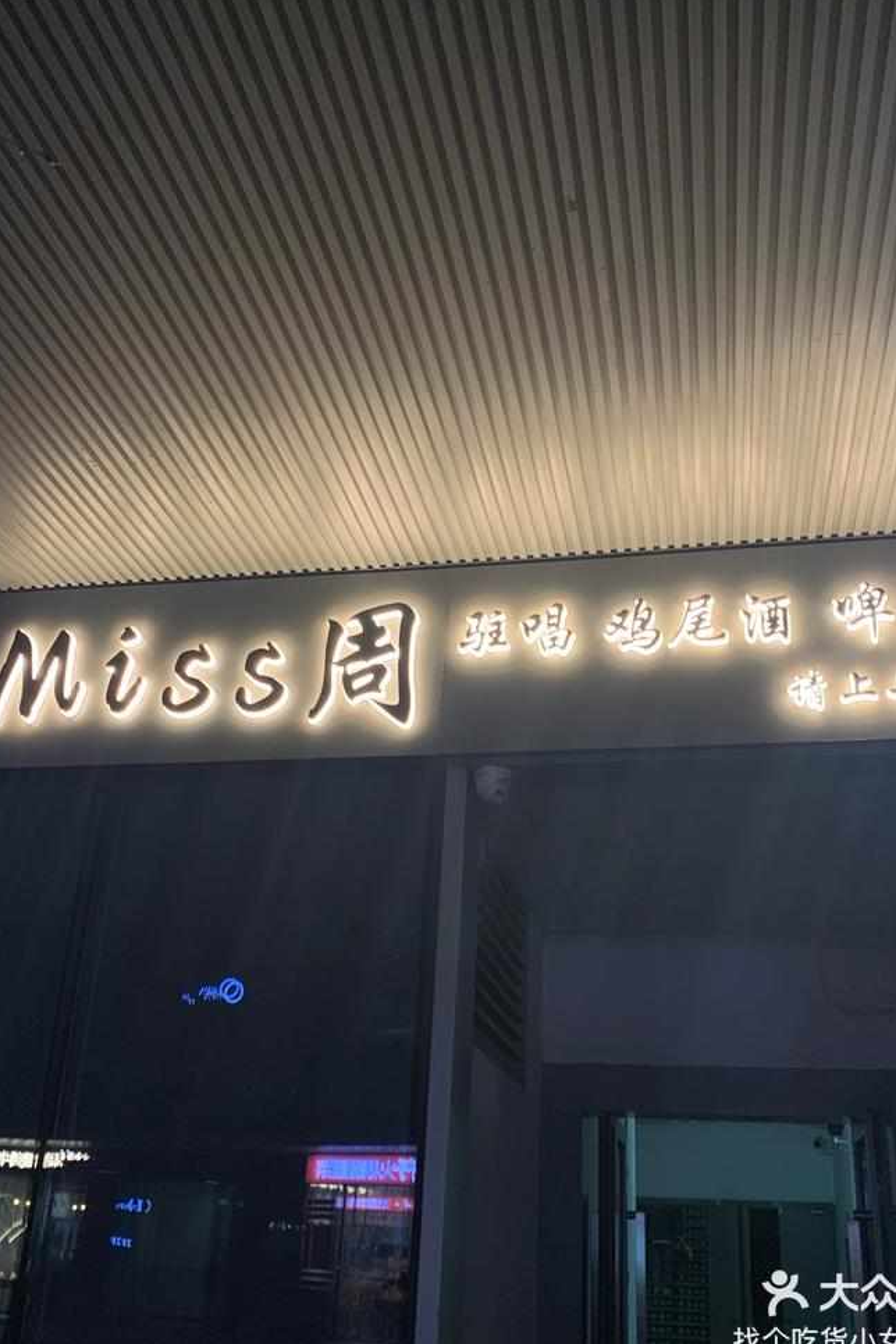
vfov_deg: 65.5
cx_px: 487
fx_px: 1045
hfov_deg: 46.4
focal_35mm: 28
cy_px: 687
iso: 100
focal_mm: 4.25
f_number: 1.8
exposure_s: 1/99
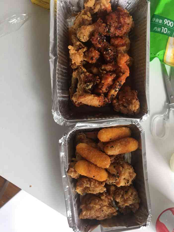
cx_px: 87
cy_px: 116
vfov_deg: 61.7
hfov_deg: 48.2
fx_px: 194
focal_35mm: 29
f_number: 2.2
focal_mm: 4.15
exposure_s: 1/17
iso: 40
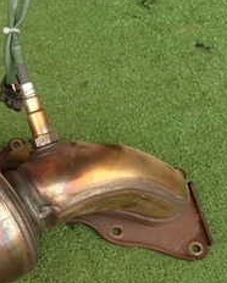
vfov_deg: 29.4
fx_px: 528
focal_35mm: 63
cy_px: 222
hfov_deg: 20.6
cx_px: -115
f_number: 2.8
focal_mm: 4.5
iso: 100
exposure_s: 1/160
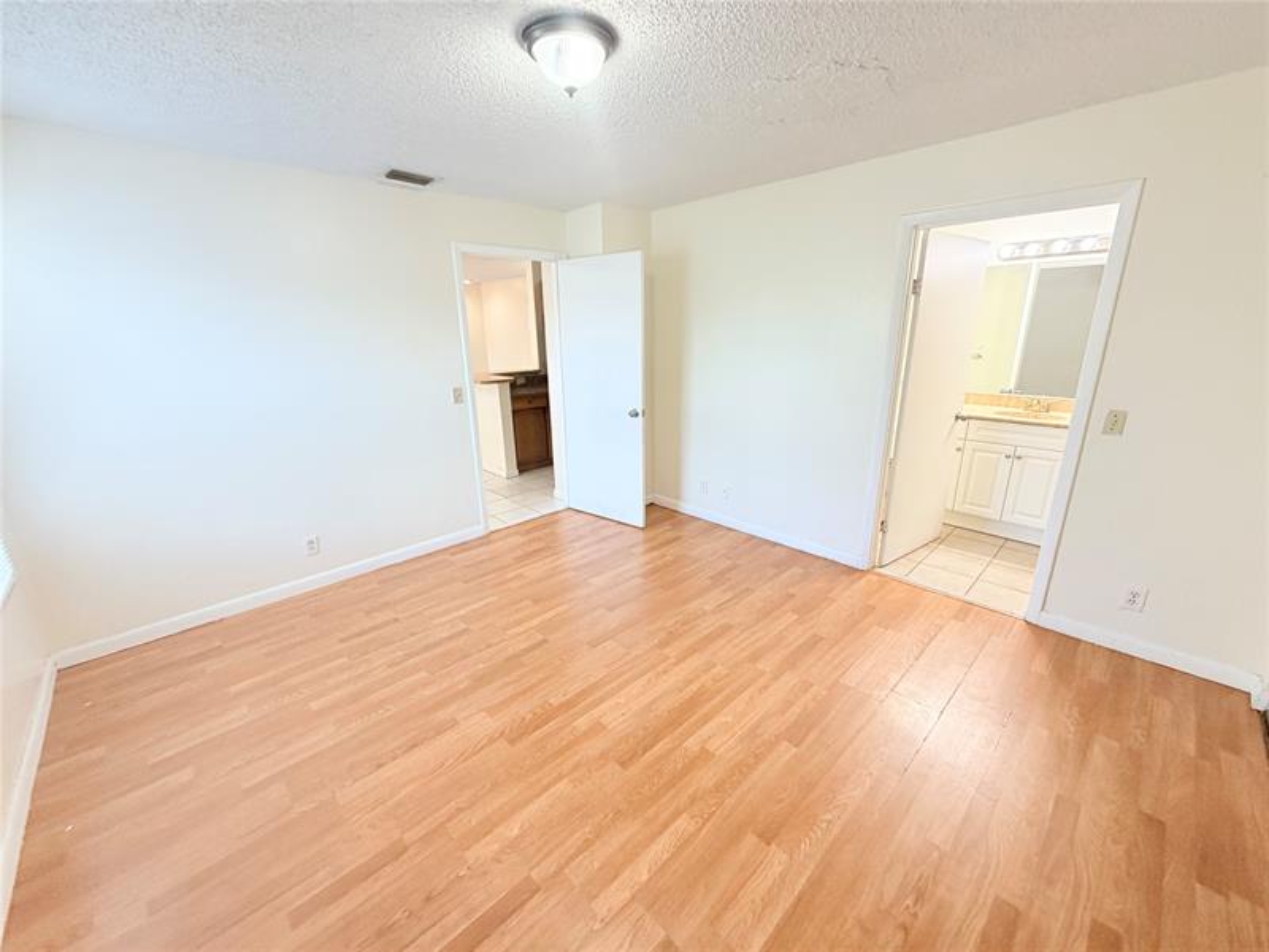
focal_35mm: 14
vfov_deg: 85.7
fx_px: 513
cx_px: 634
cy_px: 476
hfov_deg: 102.1
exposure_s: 1/60
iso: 200
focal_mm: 2.22
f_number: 2.2
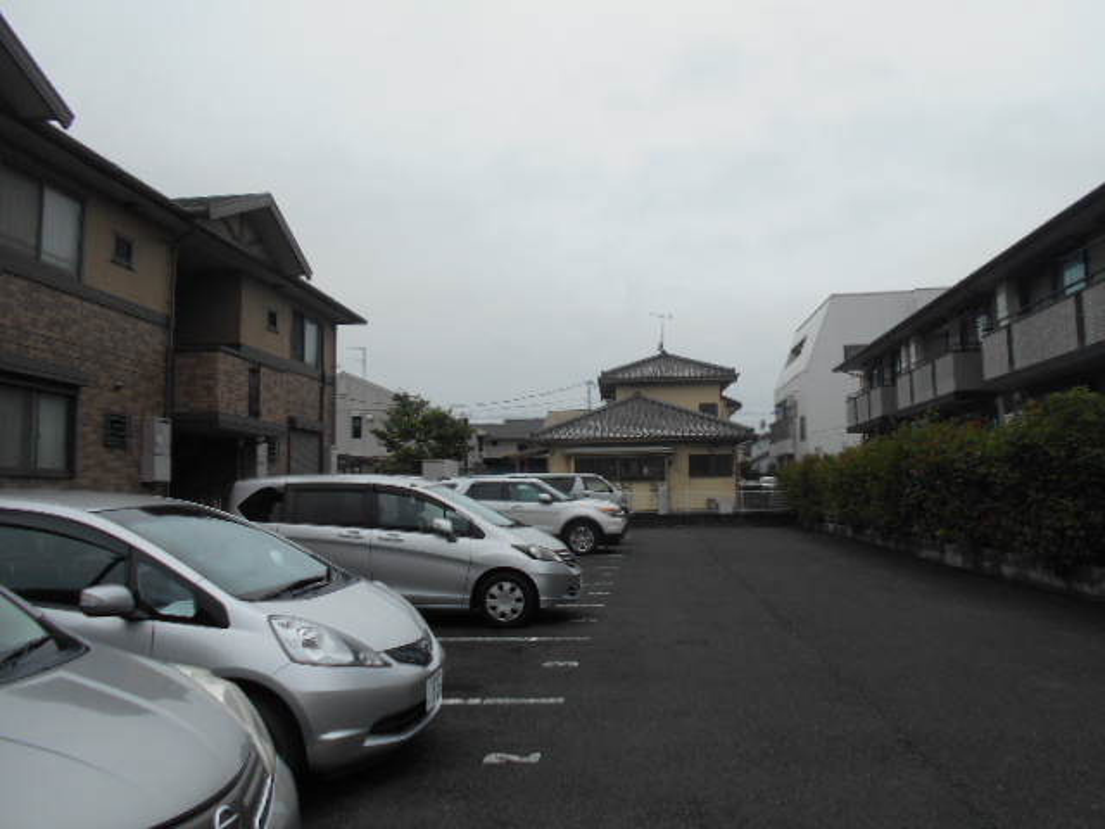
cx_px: 552
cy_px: 414
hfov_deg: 67.3
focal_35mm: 26
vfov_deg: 53.1
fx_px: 830
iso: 80
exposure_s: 1/1000
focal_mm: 4.6
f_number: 3.2
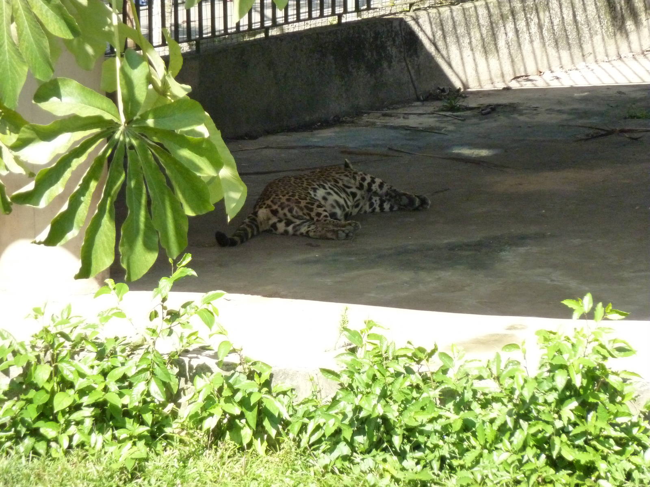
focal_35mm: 300
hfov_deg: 6.6
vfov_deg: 5.0
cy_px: 244
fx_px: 5633
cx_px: 325
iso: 800
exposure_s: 1/500
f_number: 4.9
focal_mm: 49.2
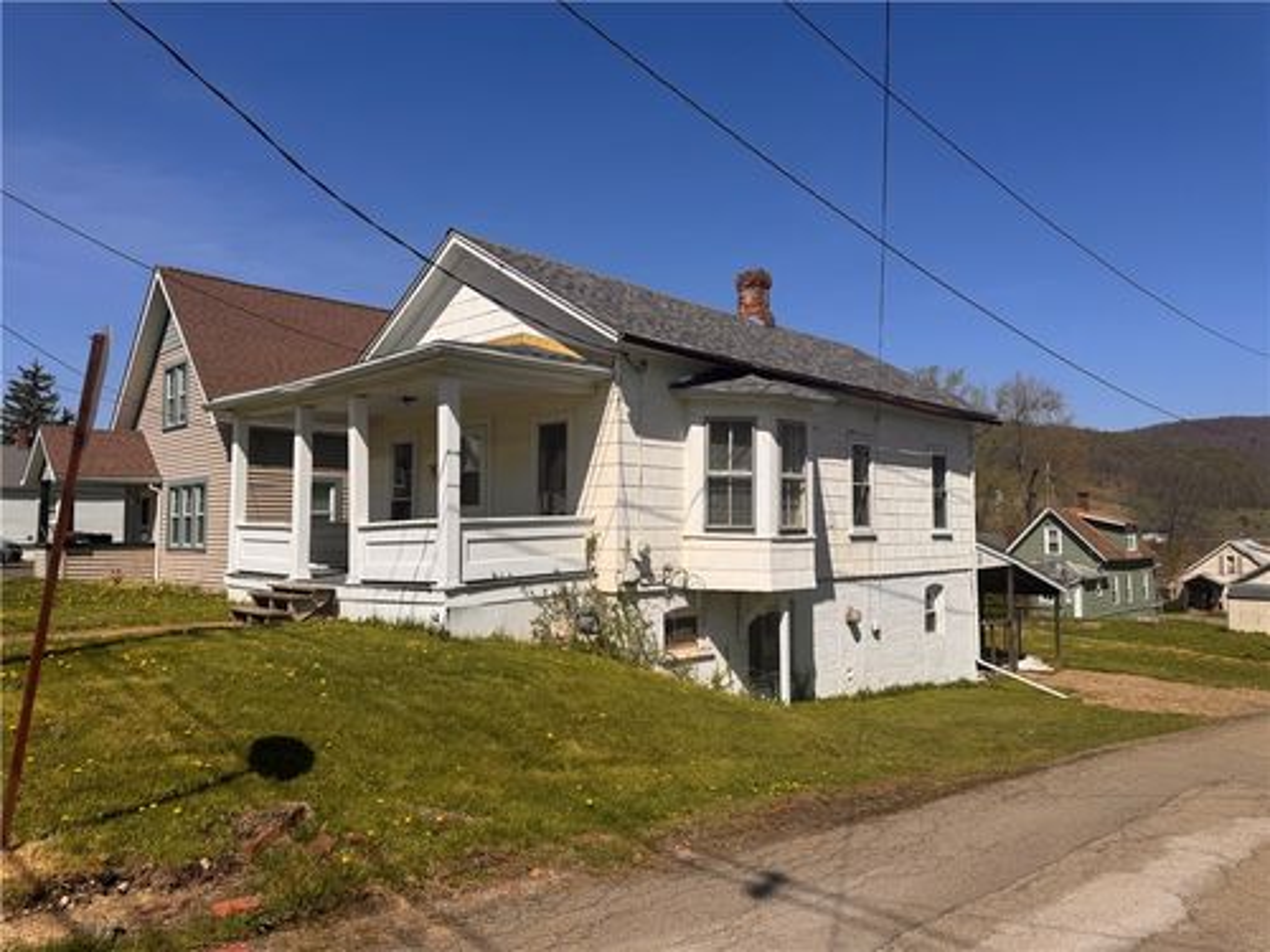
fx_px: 881
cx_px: 635
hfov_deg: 71.6
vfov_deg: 56.8
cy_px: 476
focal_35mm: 24
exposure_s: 1/7092
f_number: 1.78
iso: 80
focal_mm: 6.76
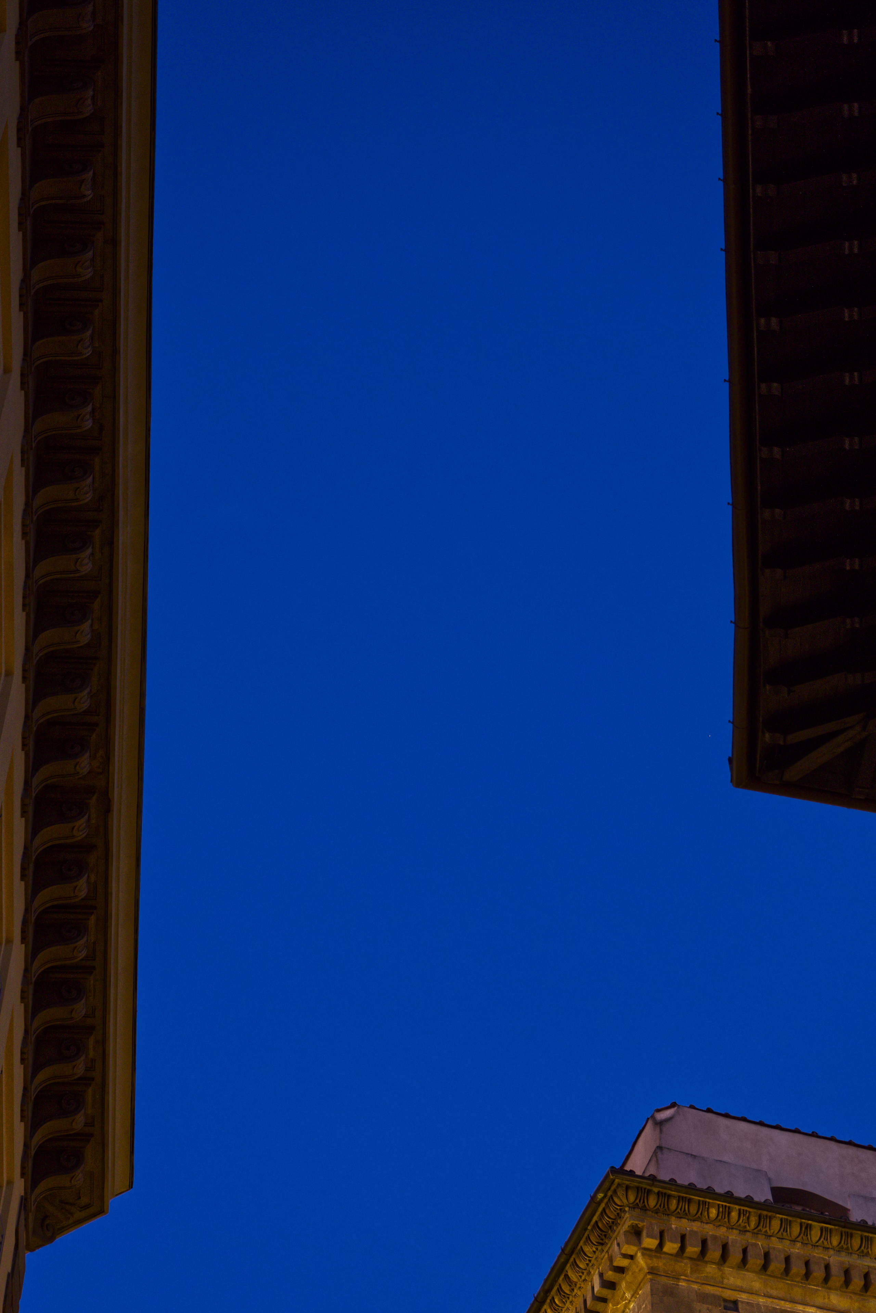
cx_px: 438
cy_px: 656
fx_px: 2044
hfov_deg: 24.2
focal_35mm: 56
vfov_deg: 35.6
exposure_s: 1/15
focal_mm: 37.6
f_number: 4
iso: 800
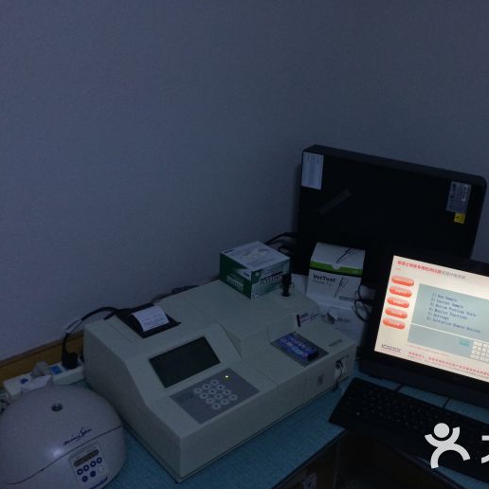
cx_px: 331
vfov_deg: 46.0
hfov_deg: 45.3
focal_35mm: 36
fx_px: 575
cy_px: 246
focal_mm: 4.12
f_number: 2.2
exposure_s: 1/30
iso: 100
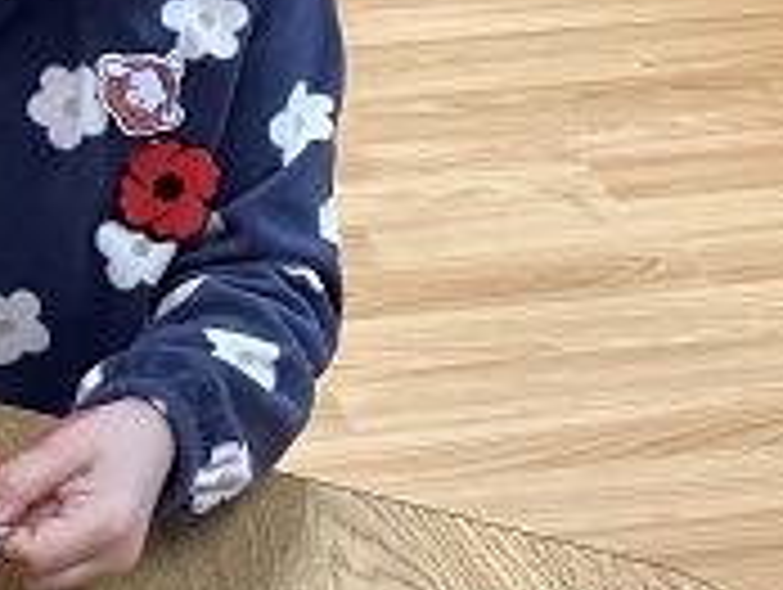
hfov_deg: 20.9
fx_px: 2016
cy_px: 268
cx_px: -76
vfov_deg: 16.6
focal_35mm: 89
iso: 125
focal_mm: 3.3
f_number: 2.4
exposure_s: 1/50
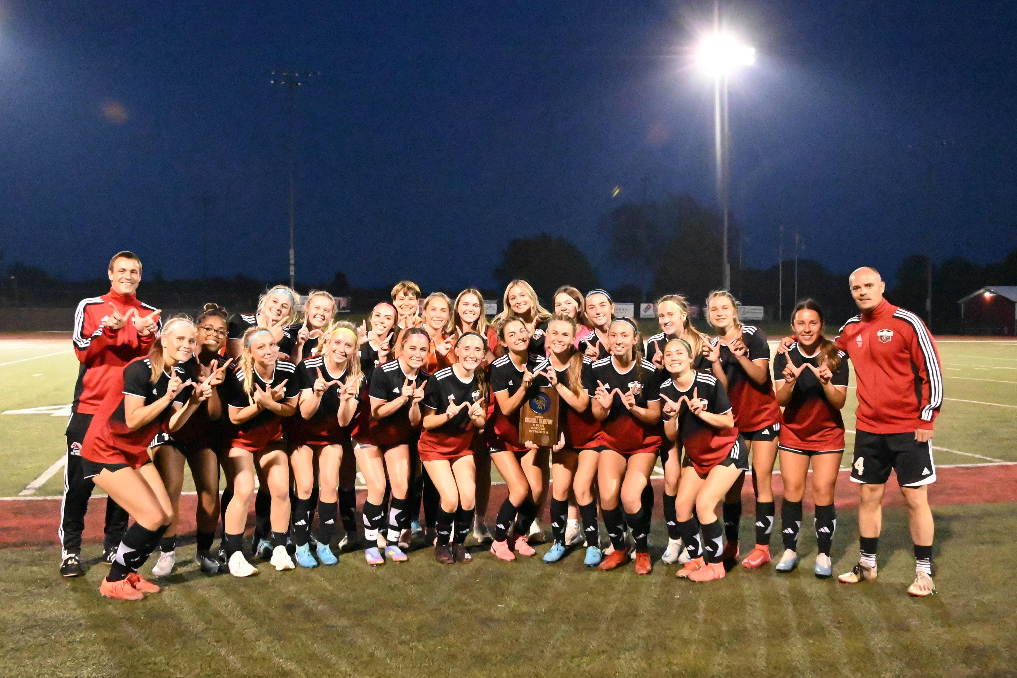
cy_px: 339
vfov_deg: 36.9
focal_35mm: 36
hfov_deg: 53.1
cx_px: 508
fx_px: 1017
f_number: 5.6
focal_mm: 24
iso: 45600
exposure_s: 1/1000
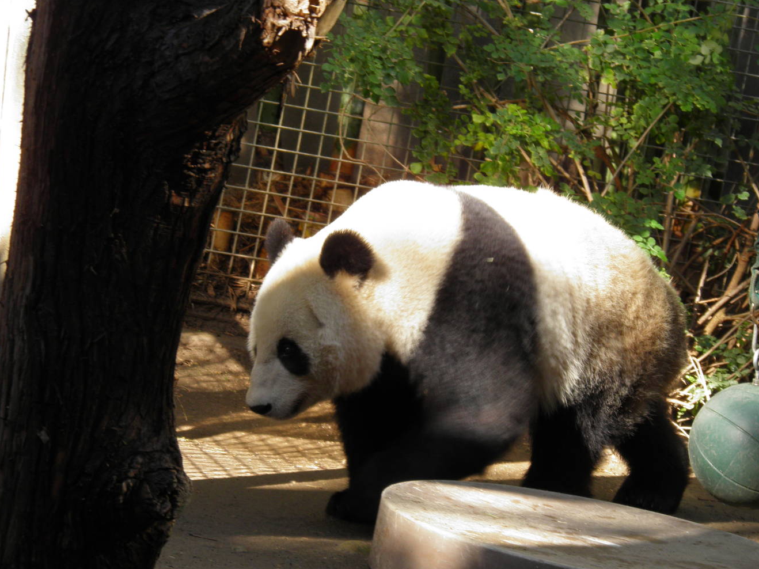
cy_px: 260
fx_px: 4845
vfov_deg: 6.7
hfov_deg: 9.0
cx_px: 354
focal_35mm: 221
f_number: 4.1
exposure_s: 1/60
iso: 50
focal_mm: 32.7
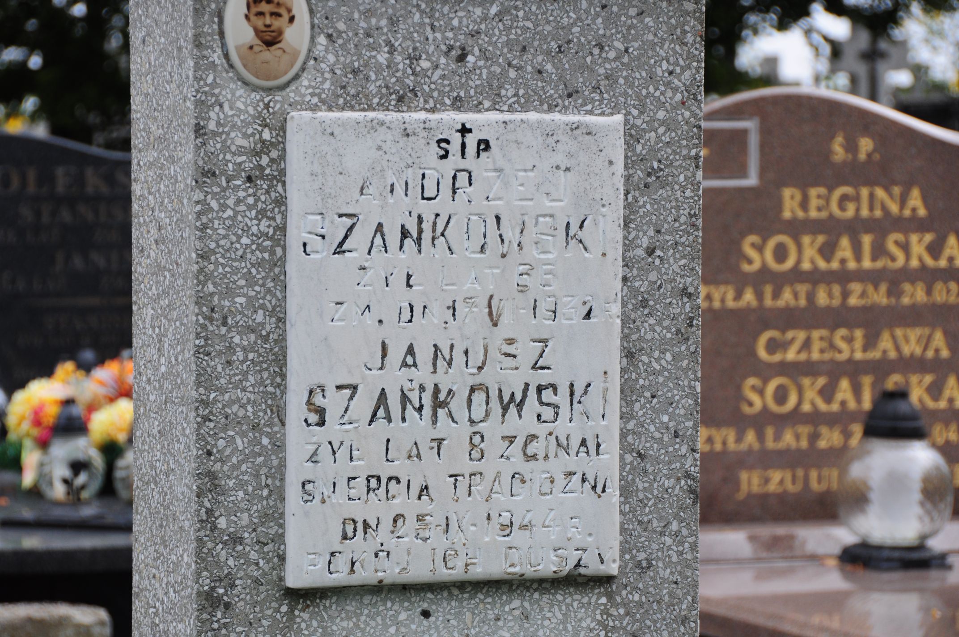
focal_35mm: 135
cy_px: 318
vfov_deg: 10.1
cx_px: 480
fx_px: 3592
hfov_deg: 15.2
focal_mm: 90
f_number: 7.1
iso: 320
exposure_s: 1/250
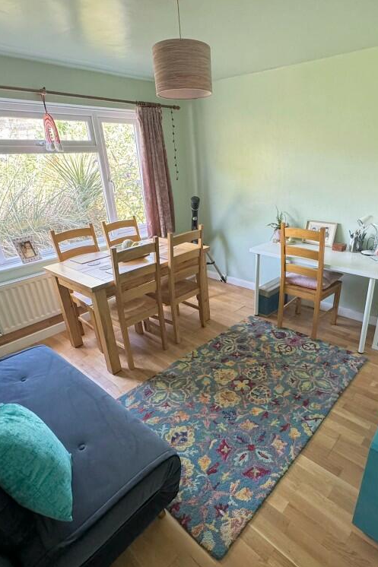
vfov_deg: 84.0
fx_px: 315
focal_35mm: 20
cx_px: 228
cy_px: 290
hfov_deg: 61.3
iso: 320
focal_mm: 2.22
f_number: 2.2
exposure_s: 1/90
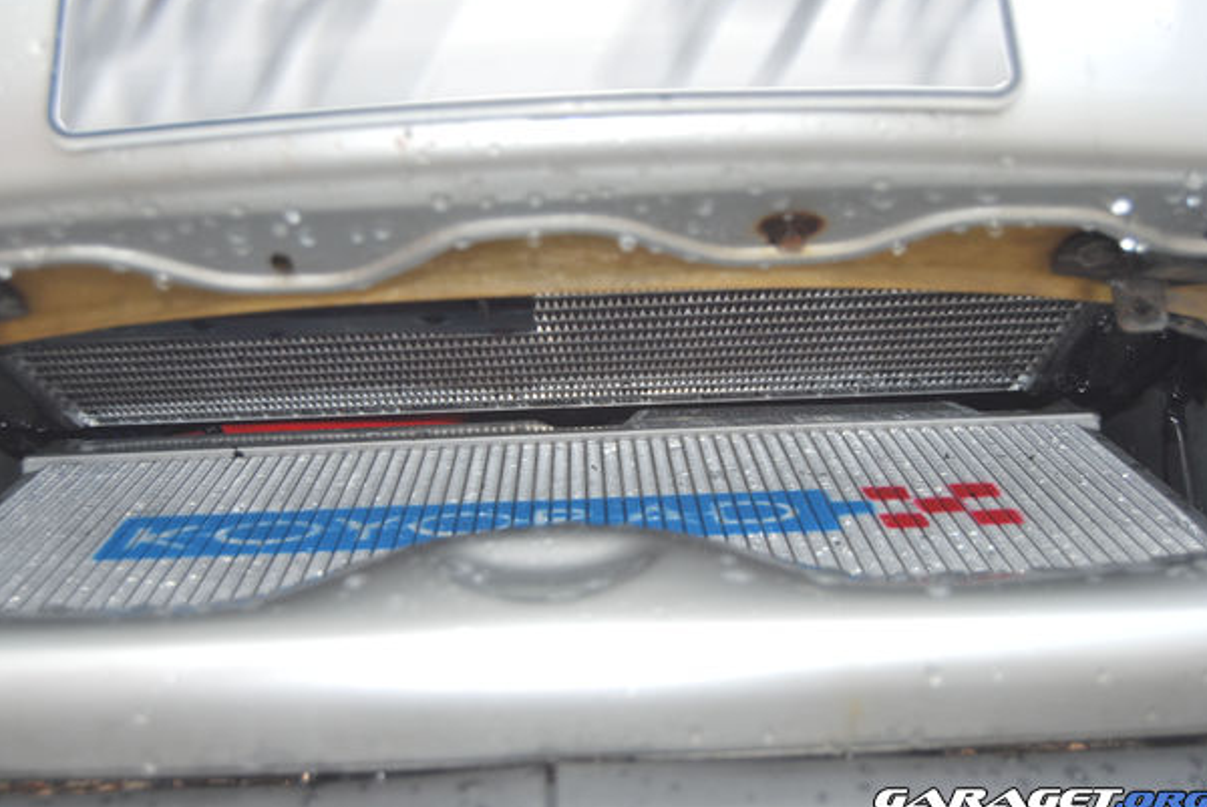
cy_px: 388
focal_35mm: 48
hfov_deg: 41.1
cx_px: 575
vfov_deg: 28.1
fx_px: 1610
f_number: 4.2
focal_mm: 30
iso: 140
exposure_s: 1/125
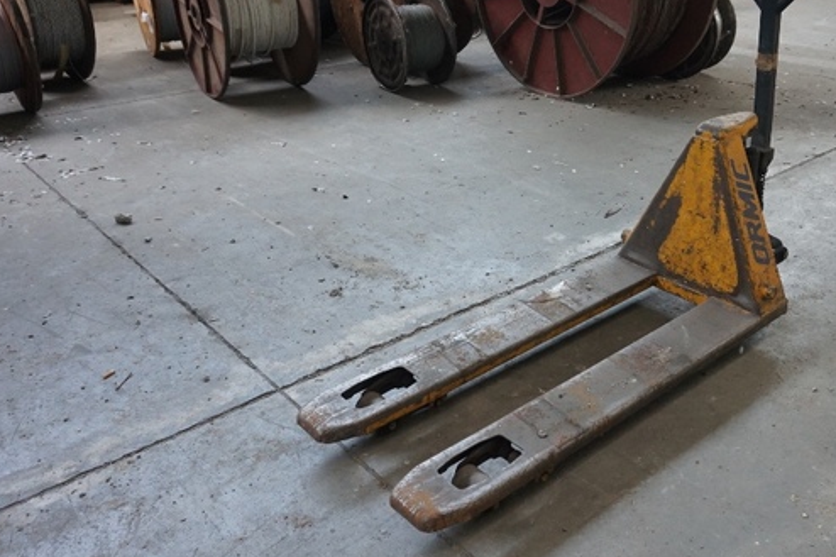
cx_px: 528
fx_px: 812
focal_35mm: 35
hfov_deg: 53.8
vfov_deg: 37.8
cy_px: 251
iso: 1250
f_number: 4
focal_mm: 16
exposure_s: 1/160
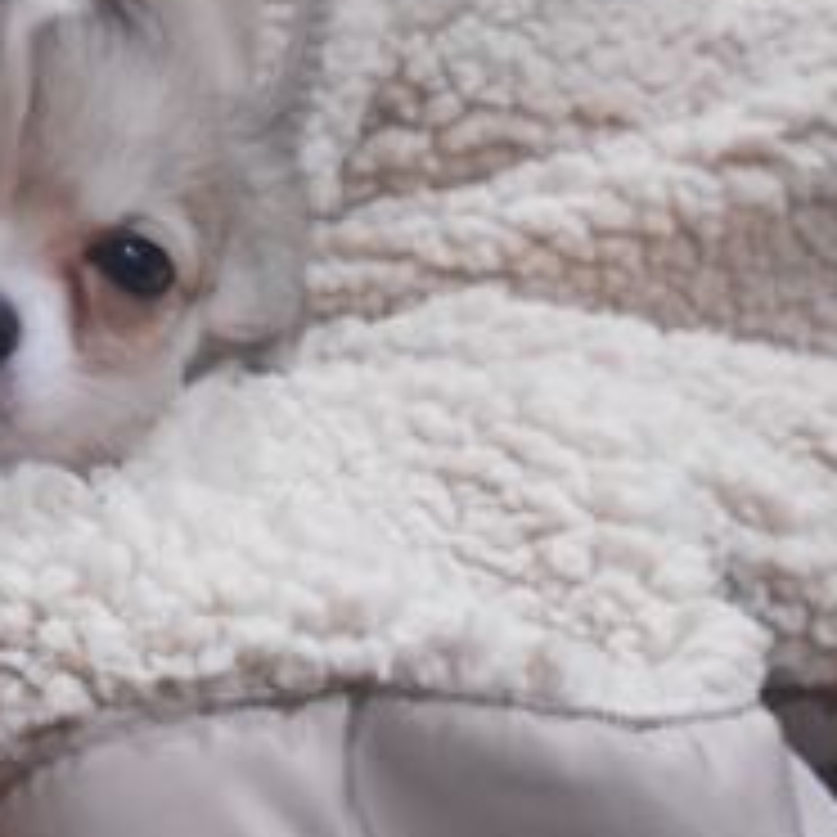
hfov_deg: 22.1
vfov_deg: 23.3
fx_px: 2024
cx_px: -72
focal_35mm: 74
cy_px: 513
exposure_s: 1/30
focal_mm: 4.6
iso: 160
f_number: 3.2
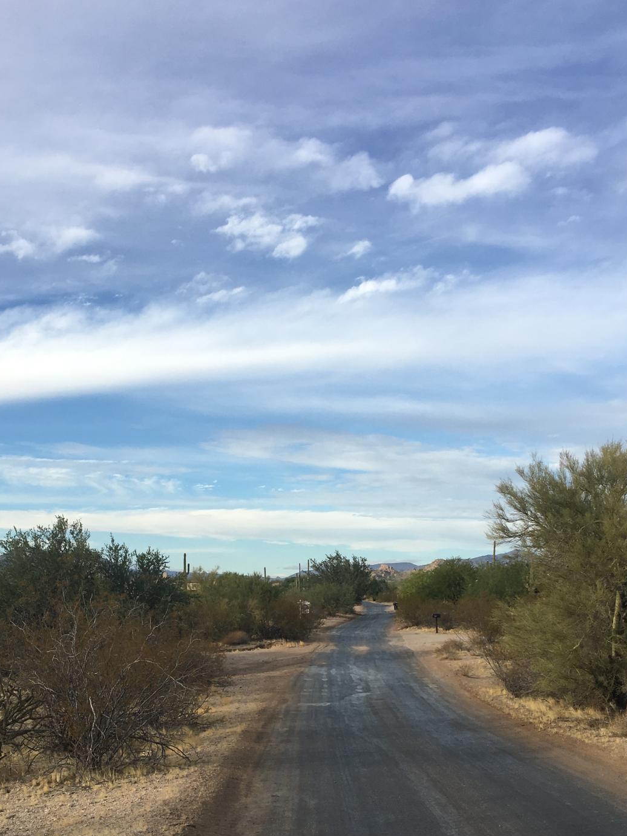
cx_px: 275
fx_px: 1014
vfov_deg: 44.1
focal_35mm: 42
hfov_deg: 34.3
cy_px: 557
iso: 25
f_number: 2.2
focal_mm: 4.15
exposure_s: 1/1026
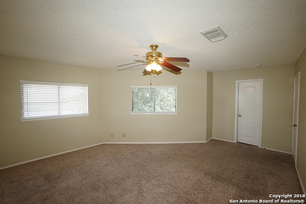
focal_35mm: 15
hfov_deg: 100.4
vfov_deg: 77.4
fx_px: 128
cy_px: 102
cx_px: 153
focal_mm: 10
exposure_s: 1/160
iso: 500
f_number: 4
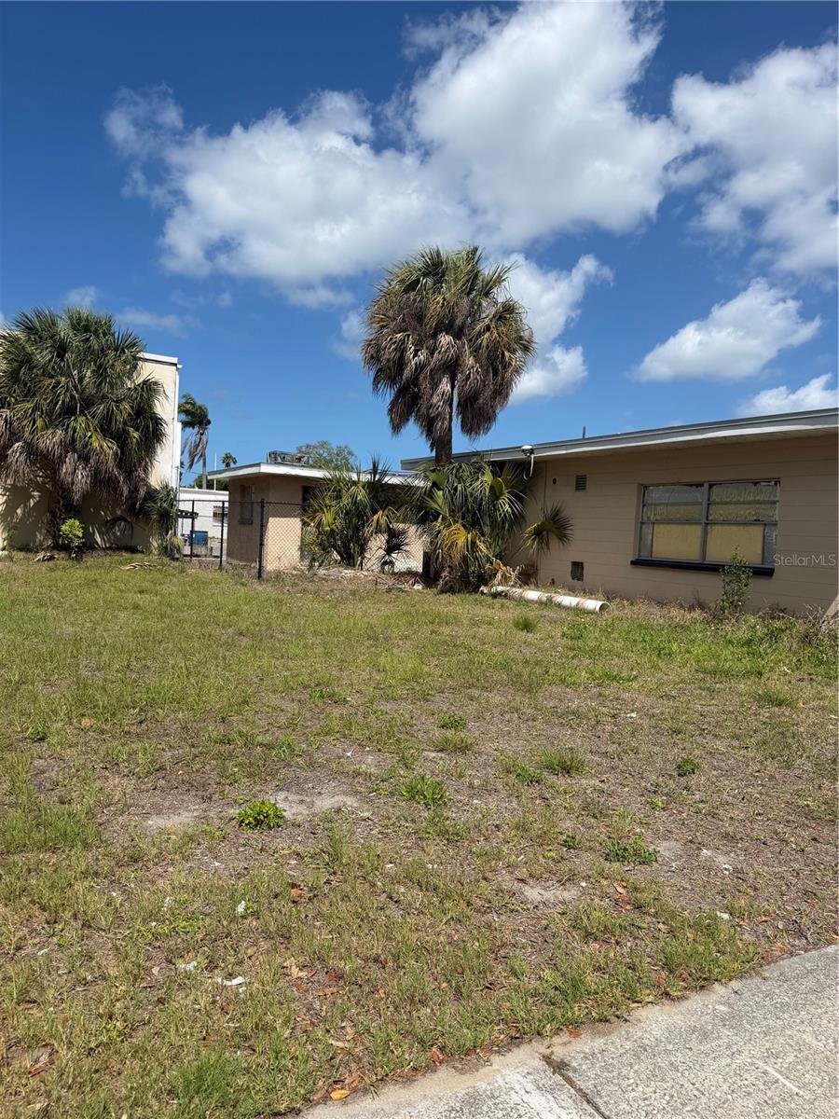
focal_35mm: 24
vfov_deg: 71.6
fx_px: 776
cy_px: 560
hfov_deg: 56.8
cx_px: 420
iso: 80
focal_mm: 6.76
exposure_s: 1/6173
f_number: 1.78
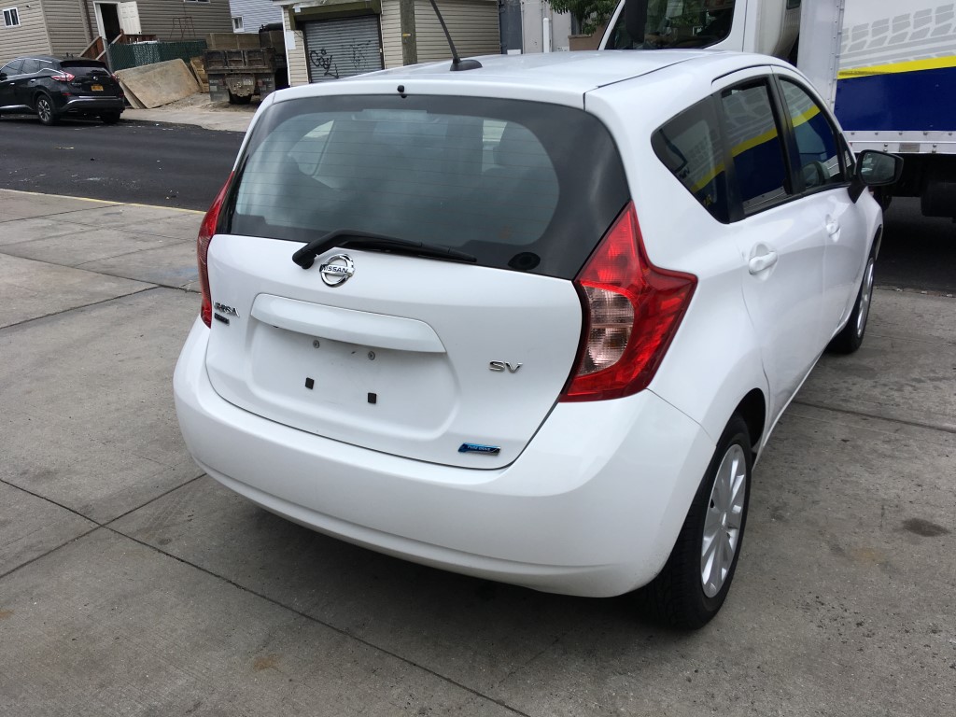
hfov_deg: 61.7
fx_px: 801
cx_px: 478
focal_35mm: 29
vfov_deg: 48.2
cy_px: 358
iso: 25
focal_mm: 4.15
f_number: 2.2
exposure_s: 1/827
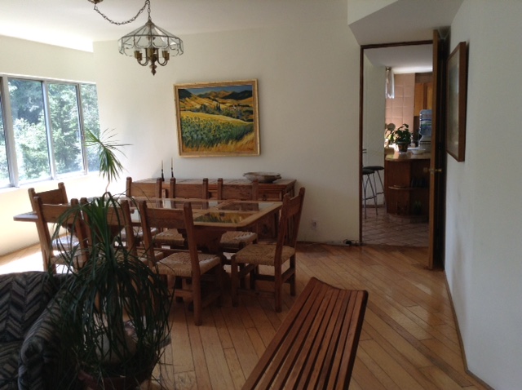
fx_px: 497
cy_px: 195
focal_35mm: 33
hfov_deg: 55.4
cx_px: 261
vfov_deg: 42.8
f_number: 2.4
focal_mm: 3.3
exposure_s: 1/120
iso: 50
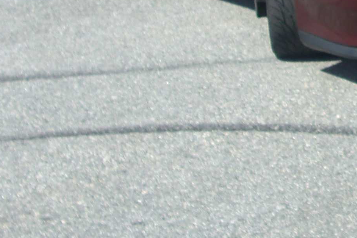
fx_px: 1566
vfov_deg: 8.6
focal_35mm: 158
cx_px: 448
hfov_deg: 12.6
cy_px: -34
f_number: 5.6
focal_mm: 7.9
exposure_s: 1/200
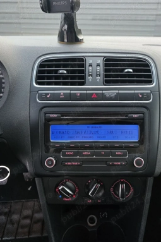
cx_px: 94
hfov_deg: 51.0
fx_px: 168
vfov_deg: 71.5
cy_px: 116
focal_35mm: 25
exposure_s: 1/101
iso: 320
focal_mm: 6.3
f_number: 1.7
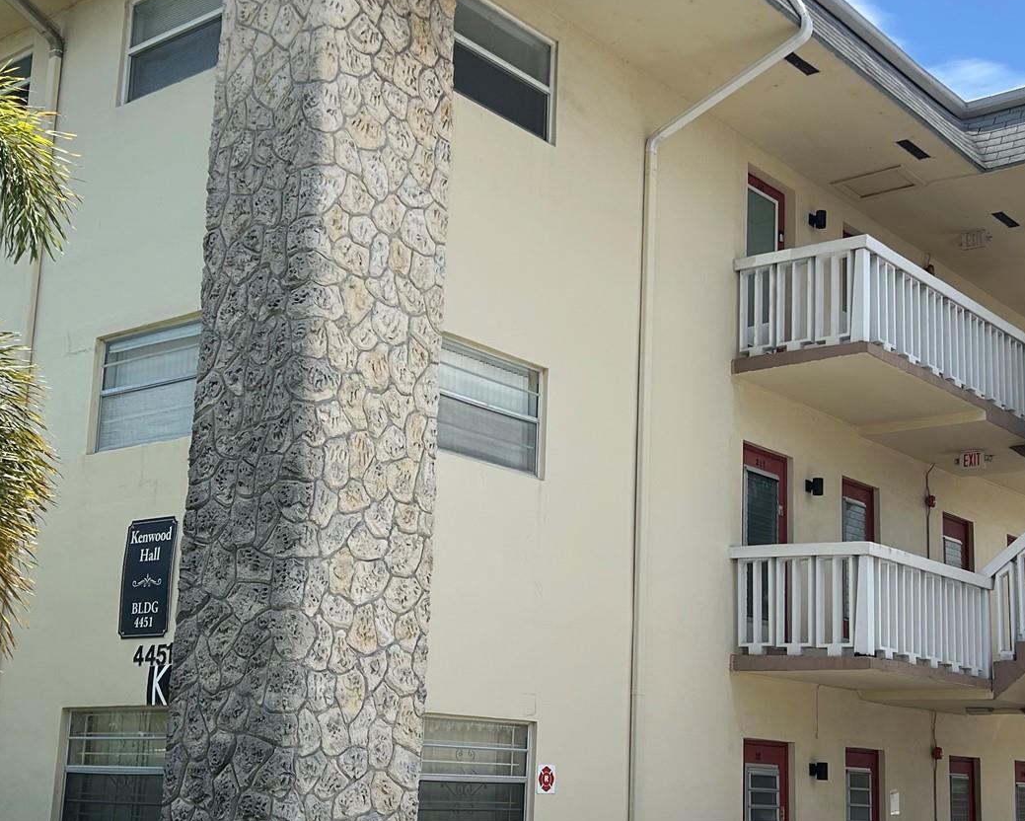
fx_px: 1517
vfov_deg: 30.2
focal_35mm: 50
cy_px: 494
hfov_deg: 37.3
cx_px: 550
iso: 50
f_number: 1.5
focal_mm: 5.7
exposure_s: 1/3831
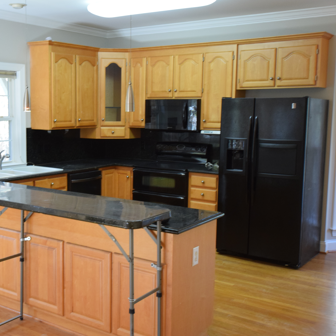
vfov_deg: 36.8
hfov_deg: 36.2
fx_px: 505
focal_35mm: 46
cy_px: 168
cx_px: 96
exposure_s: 1/60
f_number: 4.5
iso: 1250
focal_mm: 24
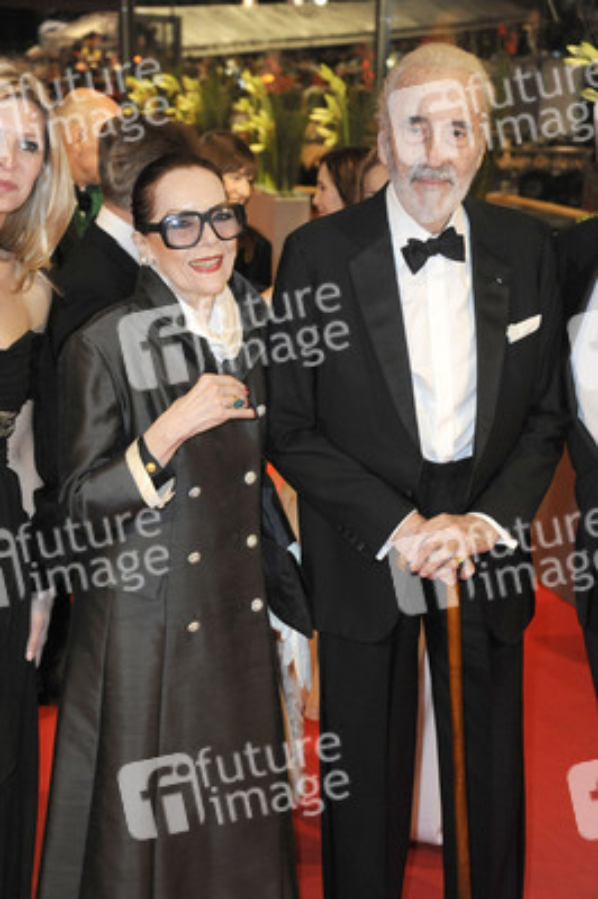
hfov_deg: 18.9
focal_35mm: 72
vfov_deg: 28.1
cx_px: 299
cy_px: 450
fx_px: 1797
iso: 3200
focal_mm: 72
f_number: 5.6
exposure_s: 1/200
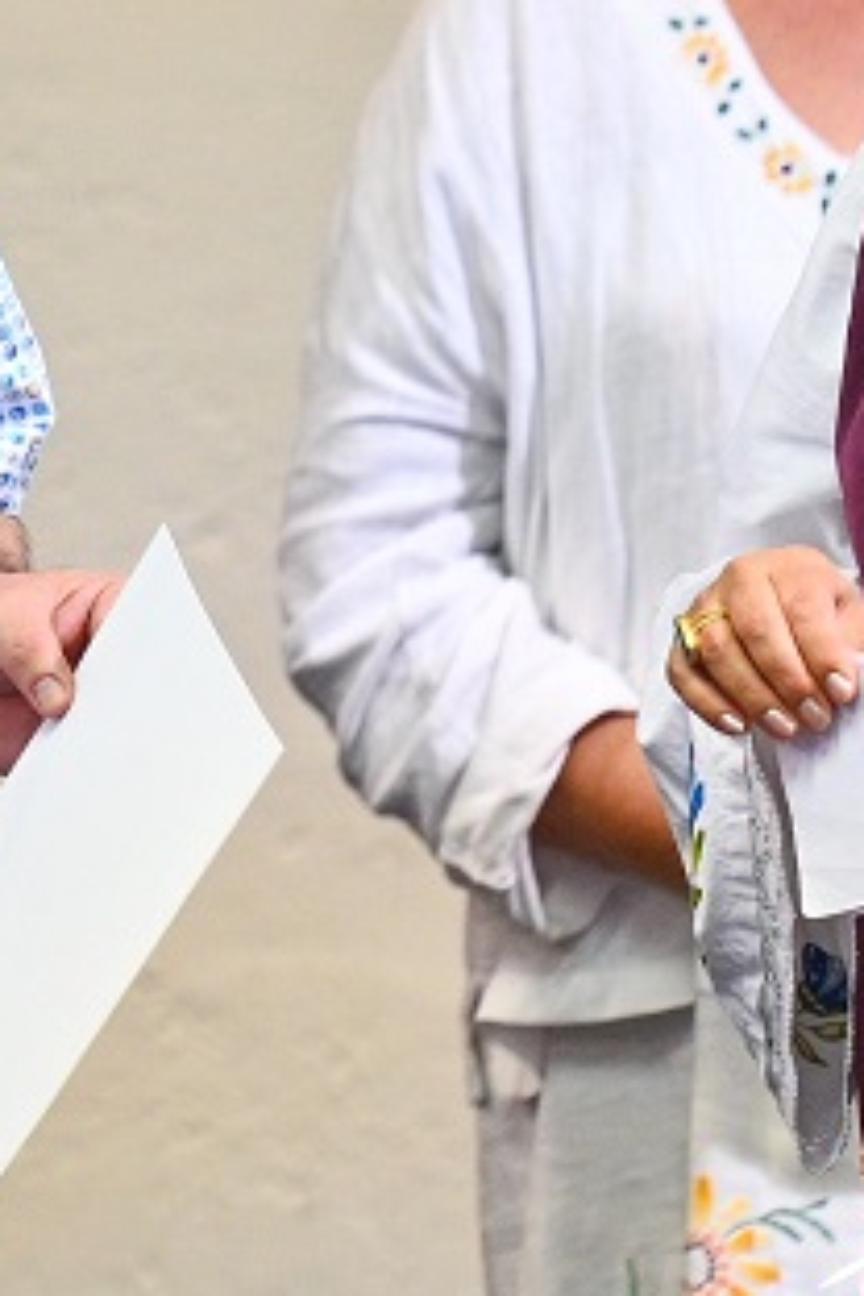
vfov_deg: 3.7
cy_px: 187
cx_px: -544
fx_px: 20086
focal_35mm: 558
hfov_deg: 2.5
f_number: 2.8
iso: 1600
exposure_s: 1/125
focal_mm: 145
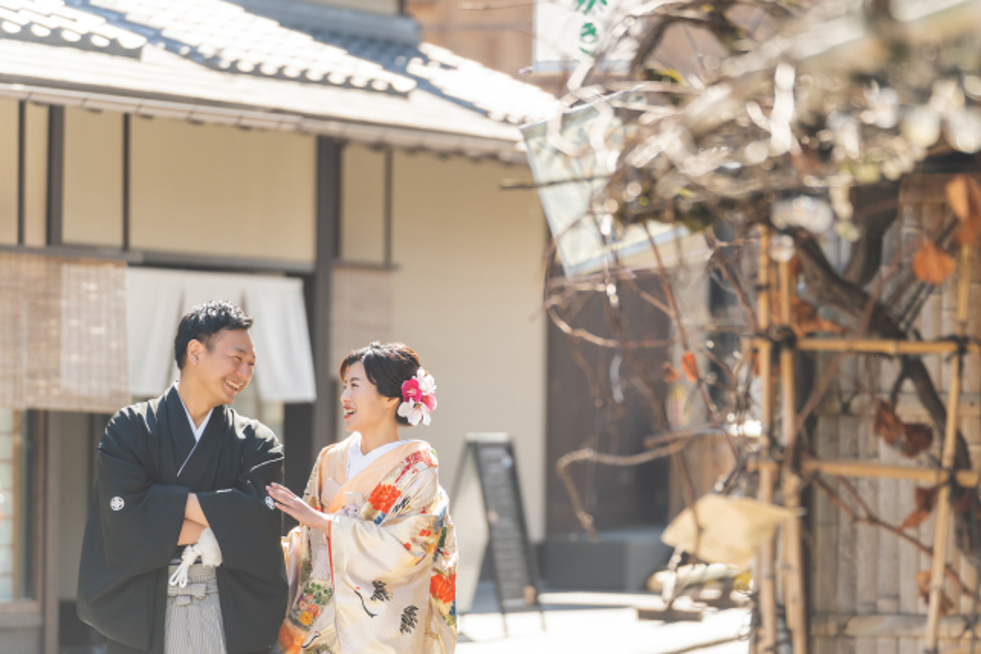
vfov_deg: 6.9
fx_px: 5395
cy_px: 384
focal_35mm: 198
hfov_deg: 10.4
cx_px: 581
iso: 250
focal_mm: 159
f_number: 2.8
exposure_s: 1/1600
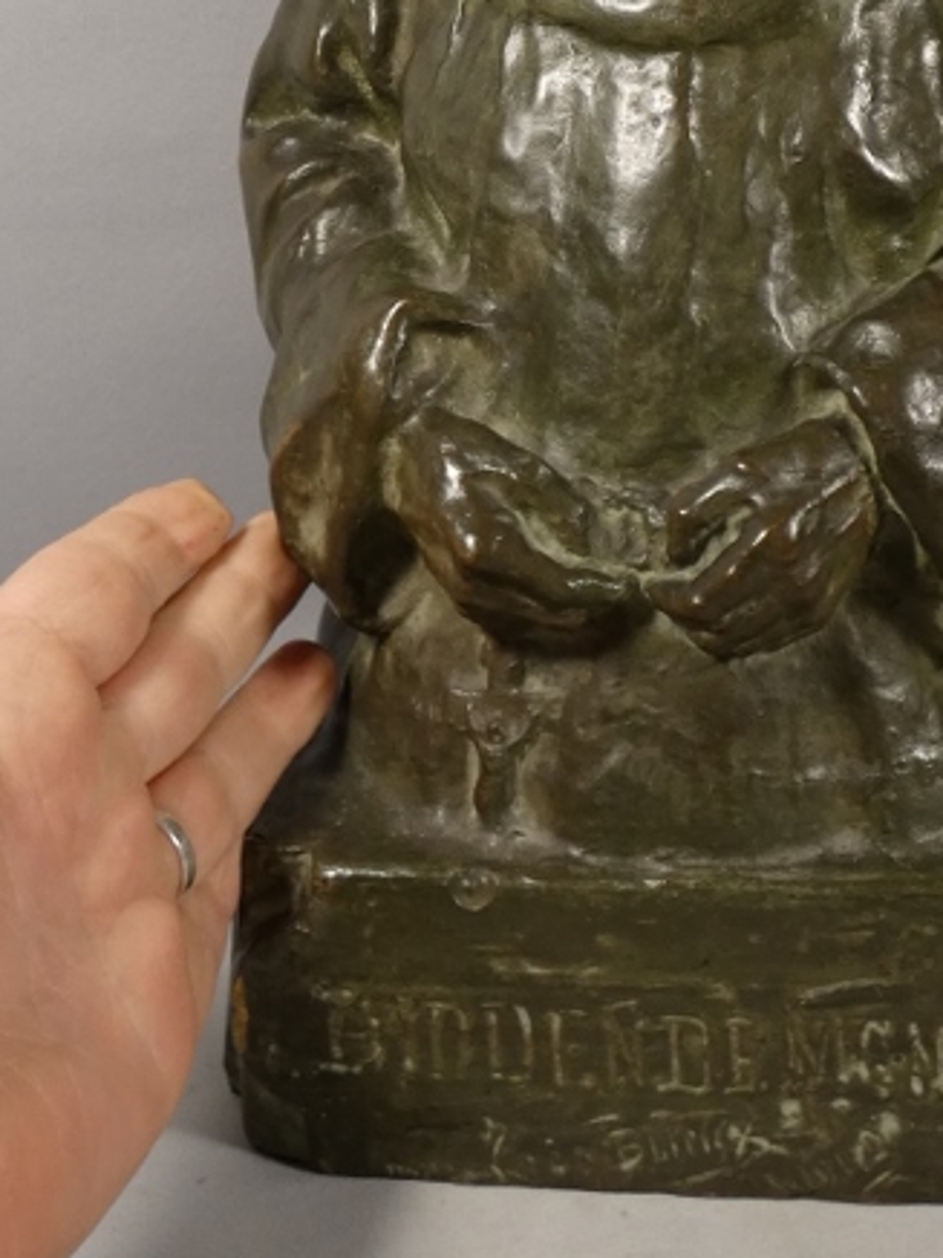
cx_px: 678
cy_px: 173
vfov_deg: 38.2
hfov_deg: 30.5
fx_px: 1707
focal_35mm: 47
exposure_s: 1/80
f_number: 2.8
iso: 80
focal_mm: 3.6
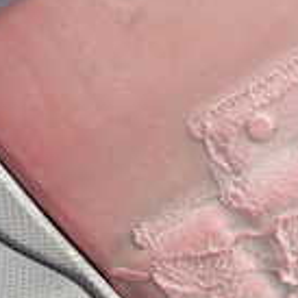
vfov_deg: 17.0
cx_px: 452
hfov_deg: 16.3
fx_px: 945
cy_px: 374
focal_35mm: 97
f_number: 2
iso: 500
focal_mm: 4.5
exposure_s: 1/125
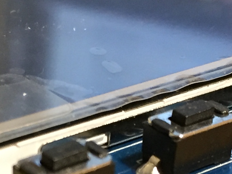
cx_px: 67
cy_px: 253
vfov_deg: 10.4
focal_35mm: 138
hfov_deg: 14.3
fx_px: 925
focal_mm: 4.15
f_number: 2.2
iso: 200
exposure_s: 1/30
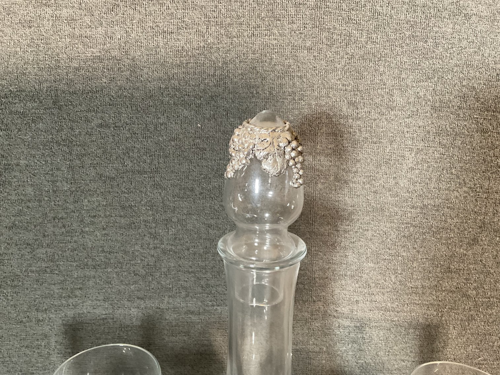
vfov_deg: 48.2
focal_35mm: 29
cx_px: 250
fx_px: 419
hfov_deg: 61.7
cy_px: 188
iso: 250
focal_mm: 3
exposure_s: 1/50
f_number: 1.8
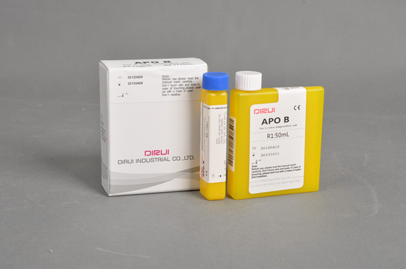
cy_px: 134
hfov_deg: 23.4
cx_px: 203
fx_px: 980
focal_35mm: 87
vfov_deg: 15.7
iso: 200
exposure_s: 1/125
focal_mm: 58
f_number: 11
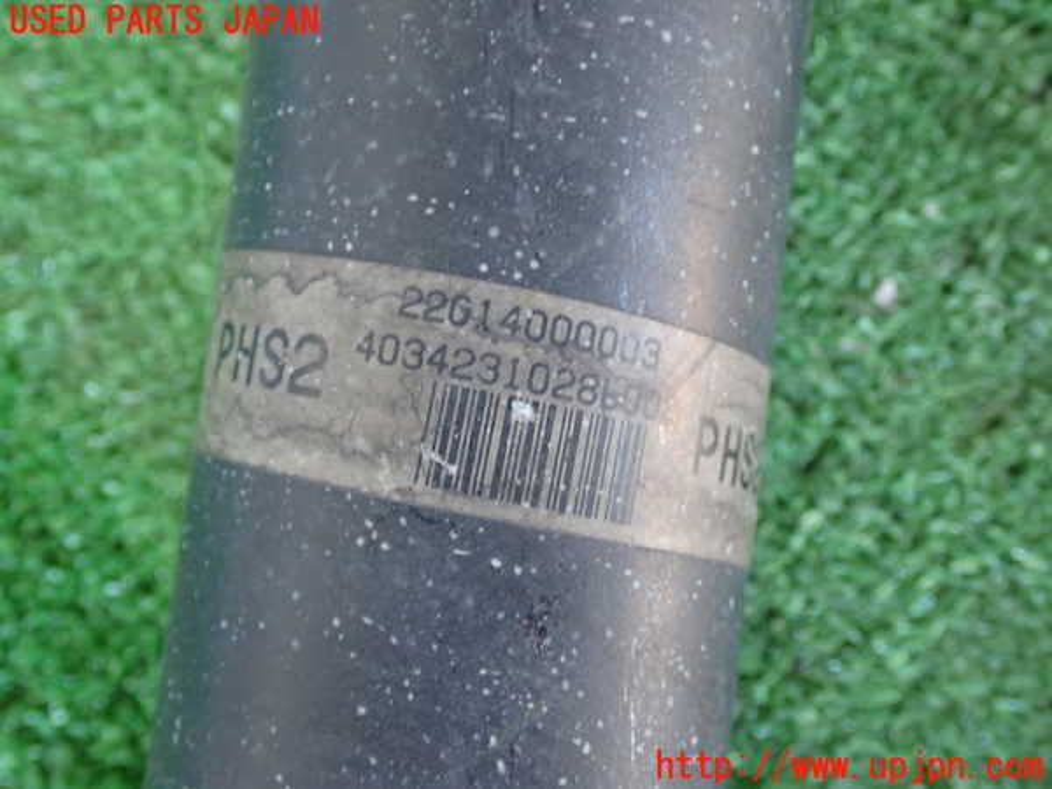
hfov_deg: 45.8
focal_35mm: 41
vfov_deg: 35.1
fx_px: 1246
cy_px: 394
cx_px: 526
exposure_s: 1/40
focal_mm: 7.31
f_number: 2.8
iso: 500
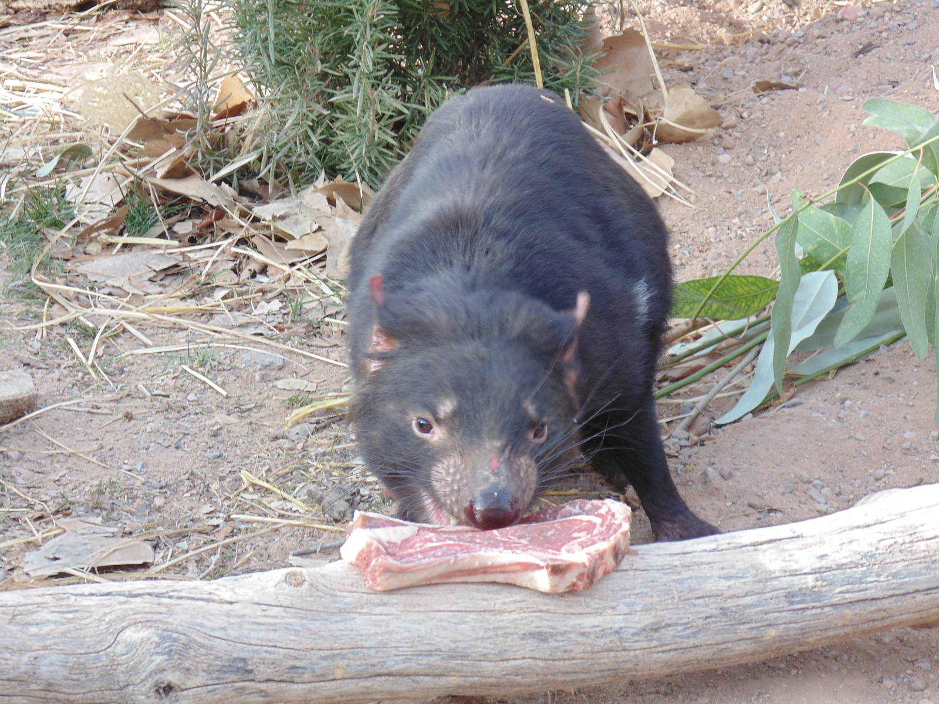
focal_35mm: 190
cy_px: 352
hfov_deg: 10.4
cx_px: 470
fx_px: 5154
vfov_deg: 7.8
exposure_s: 1/30
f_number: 5.4
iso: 100
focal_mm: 34.2
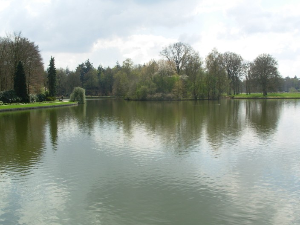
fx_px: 329
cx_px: 150
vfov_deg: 37.7
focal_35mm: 38
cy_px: 112
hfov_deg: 49.0
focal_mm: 6.3
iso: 50
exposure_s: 1/373
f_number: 4.9
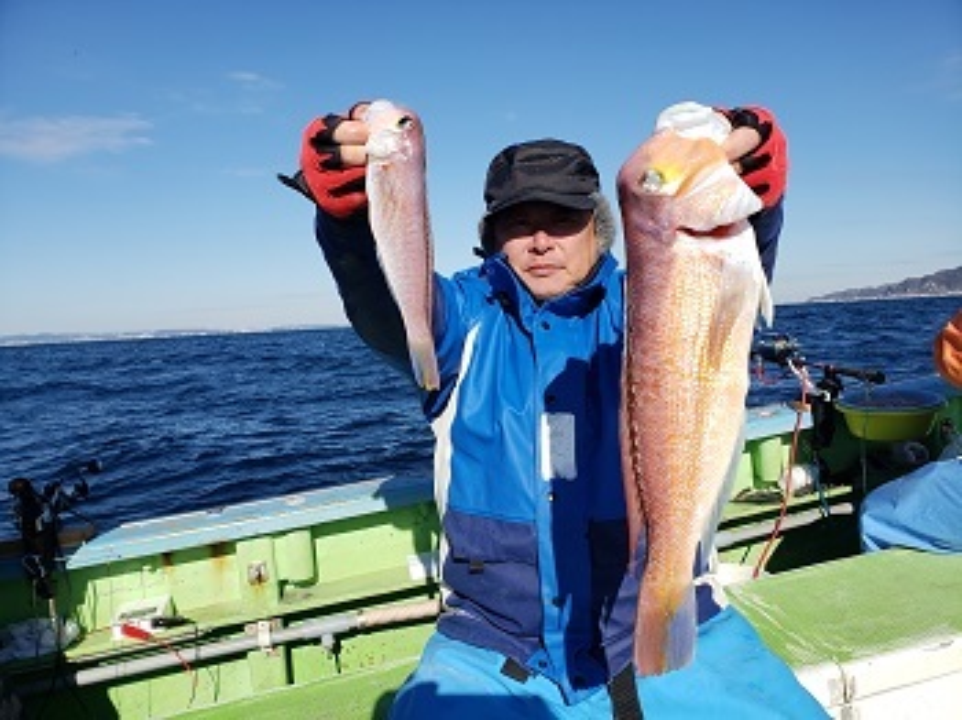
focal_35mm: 26
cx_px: 481
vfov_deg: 53.0
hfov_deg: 67.3
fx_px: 722
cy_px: 360
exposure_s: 1/1653
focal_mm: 4.3
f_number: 2.4
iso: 50
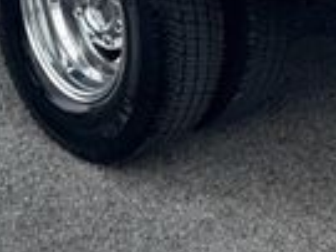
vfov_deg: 12.1
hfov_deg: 17.3
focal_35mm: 114
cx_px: 207
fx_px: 1106
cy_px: -180
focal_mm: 6.76
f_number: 1.78
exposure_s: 1/2959
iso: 80
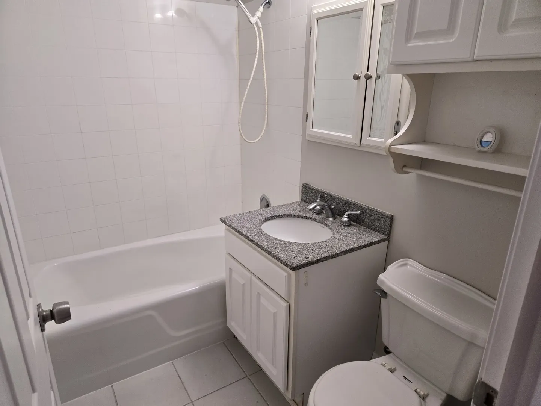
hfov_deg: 73.9
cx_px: 270
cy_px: 203
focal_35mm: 23
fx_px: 359
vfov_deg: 58.9
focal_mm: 5.4
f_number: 1.8
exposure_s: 1/120
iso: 250
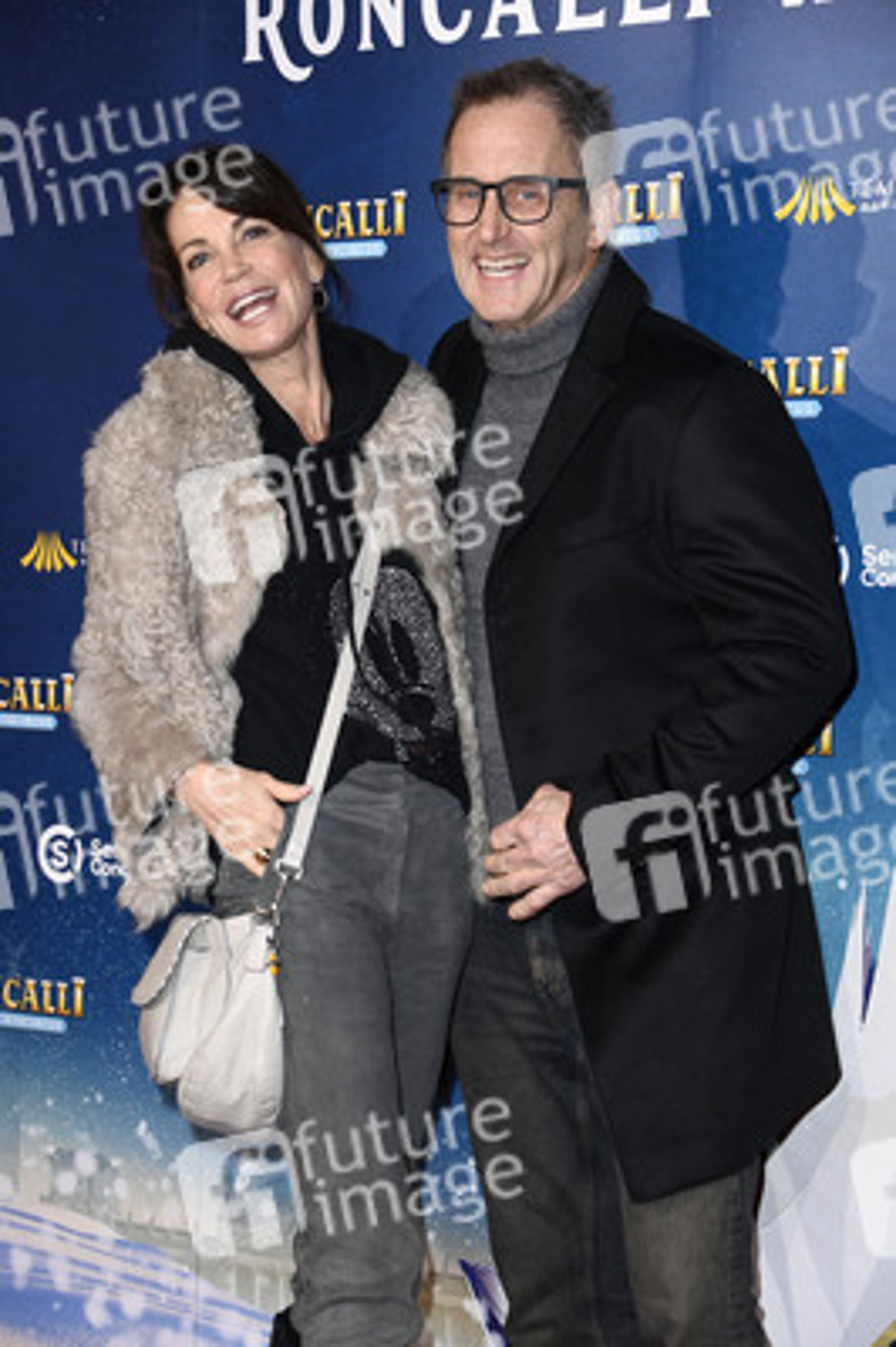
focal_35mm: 85
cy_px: 674
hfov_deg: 16.0
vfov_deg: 23.9
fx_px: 3179
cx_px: 448
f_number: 5.6
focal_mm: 85
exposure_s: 1/250
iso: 1250
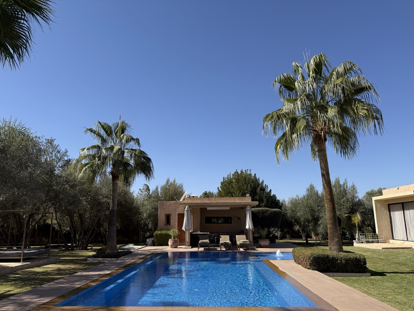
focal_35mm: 24
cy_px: 156
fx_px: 287
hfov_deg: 71.6
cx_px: 207
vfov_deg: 56.8
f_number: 1.78
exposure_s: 1/4405
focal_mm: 6.76
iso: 80
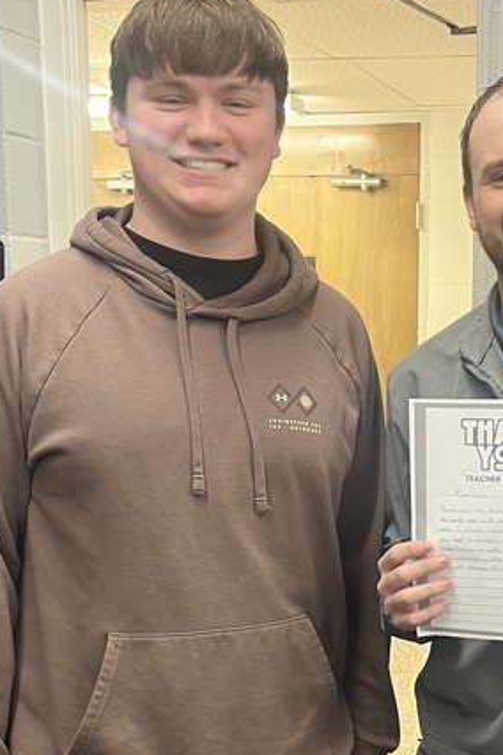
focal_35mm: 65
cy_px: 576
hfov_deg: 20.7
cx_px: 402
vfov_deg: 30.4
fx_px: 1362
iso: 160
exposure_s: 1/60
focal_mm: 5.1
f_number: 1.6
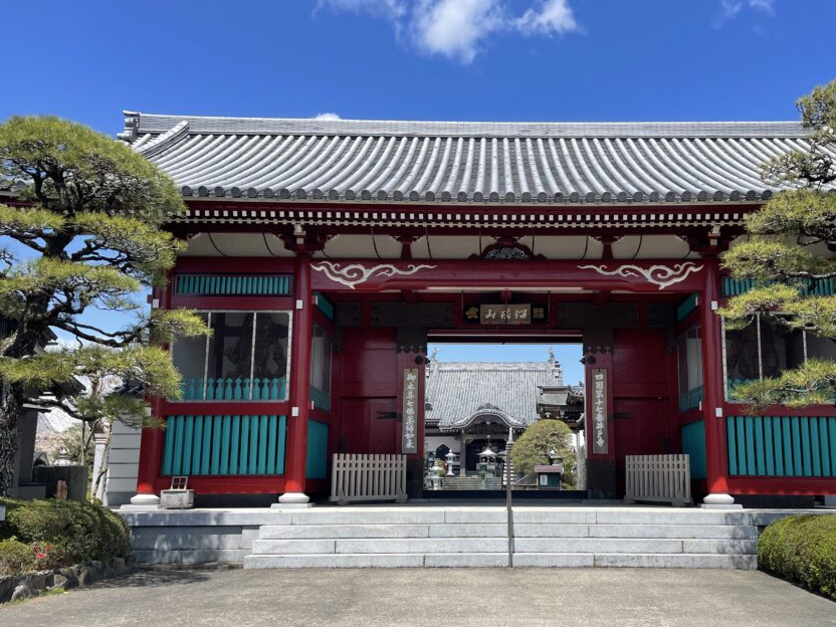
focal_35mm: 32
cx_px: 496
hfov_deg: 56.4
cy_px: 359
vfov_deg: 44.0
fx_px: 773
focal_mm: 4.2
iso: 32
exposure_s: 1/3125
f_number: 1.6
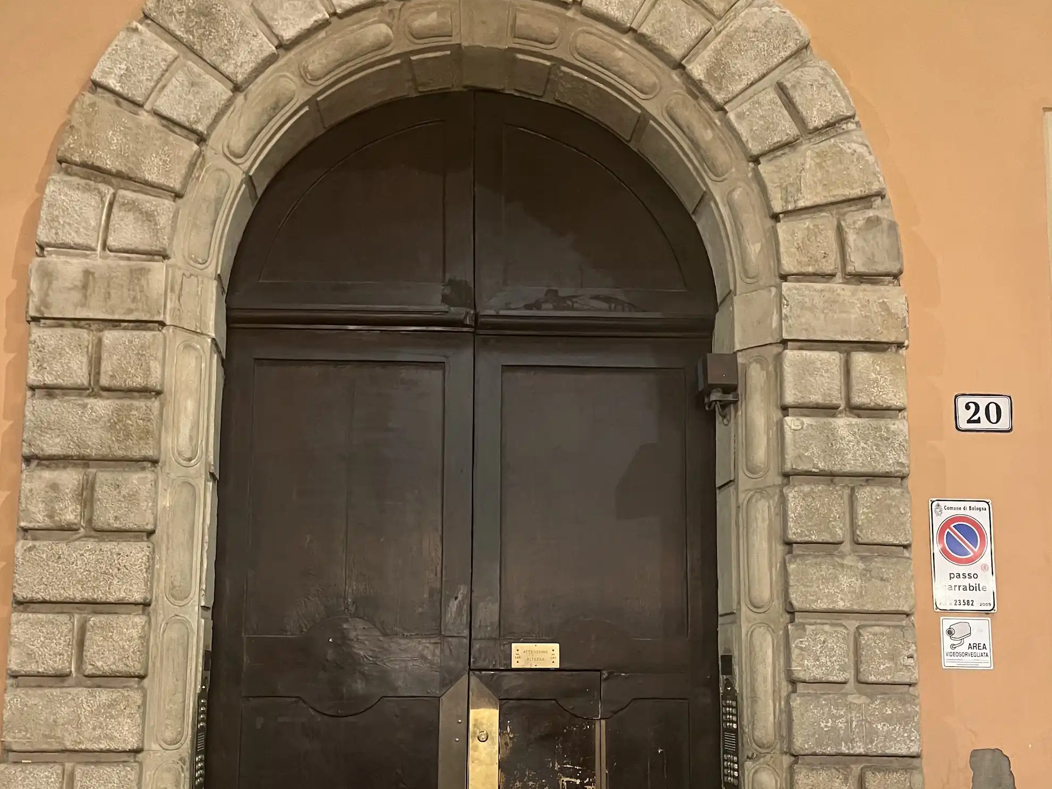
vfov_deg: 40.1
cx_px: 523
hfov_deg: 52.6
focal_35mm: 35
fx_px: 1064
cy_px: 536
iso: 640
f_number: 1.6
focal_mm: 5.1
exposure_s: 1/25
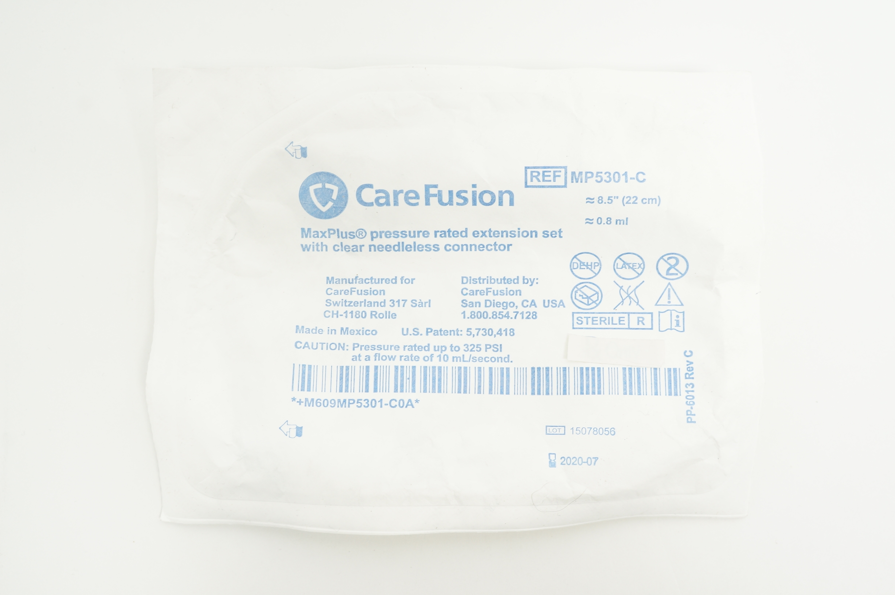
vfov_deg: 38.3
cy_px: 298
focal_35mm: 34
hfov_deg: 55.2
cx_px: 448
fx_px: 857
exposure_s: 1/15
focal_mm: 23
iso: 400
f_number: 9
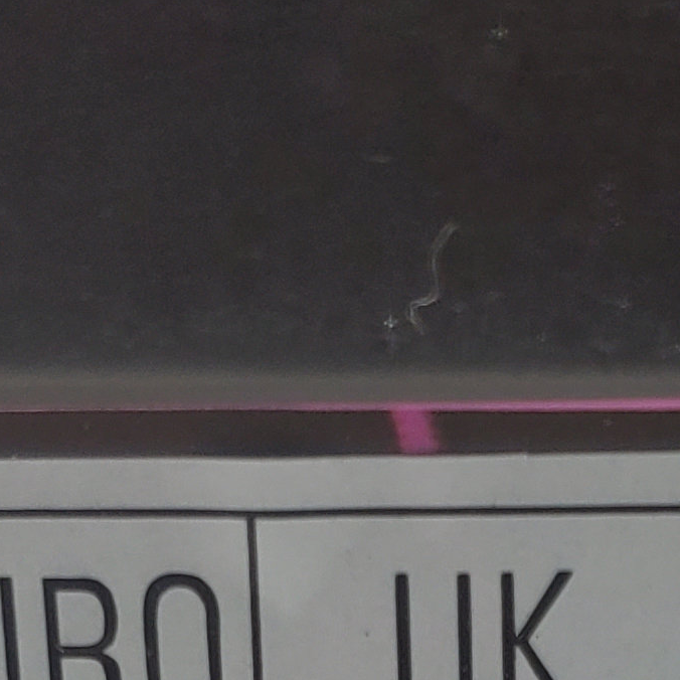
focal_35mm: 137
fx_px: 3045
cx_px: 543
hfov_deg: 12.7
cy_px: 1229
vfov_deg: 11.8
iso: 50
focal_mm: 4.3
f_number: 1.5
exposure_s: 1/324
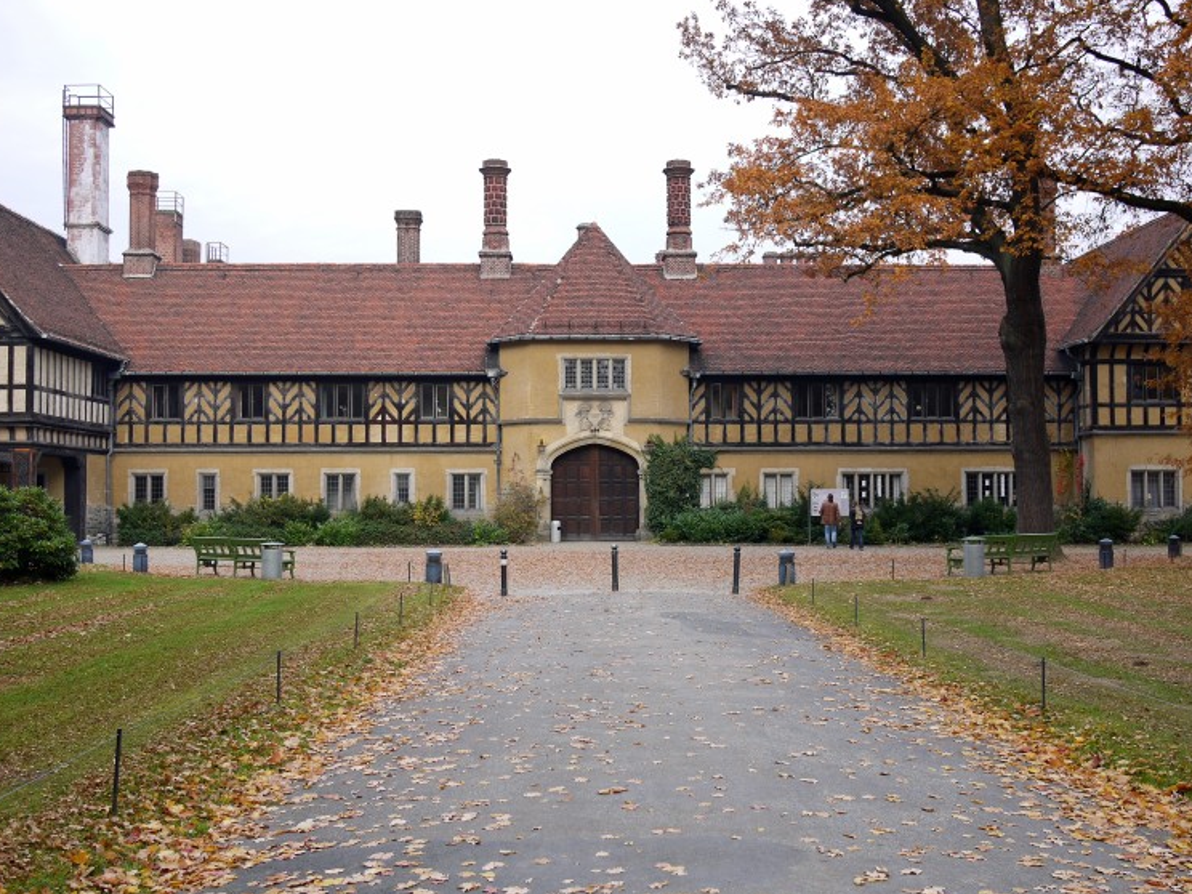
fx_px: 1481
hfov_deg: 43.8
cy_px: 461
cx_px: 618
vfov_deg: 33.6
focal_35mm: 43
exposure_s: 1/320
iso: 100
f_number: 3.5
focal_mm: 20
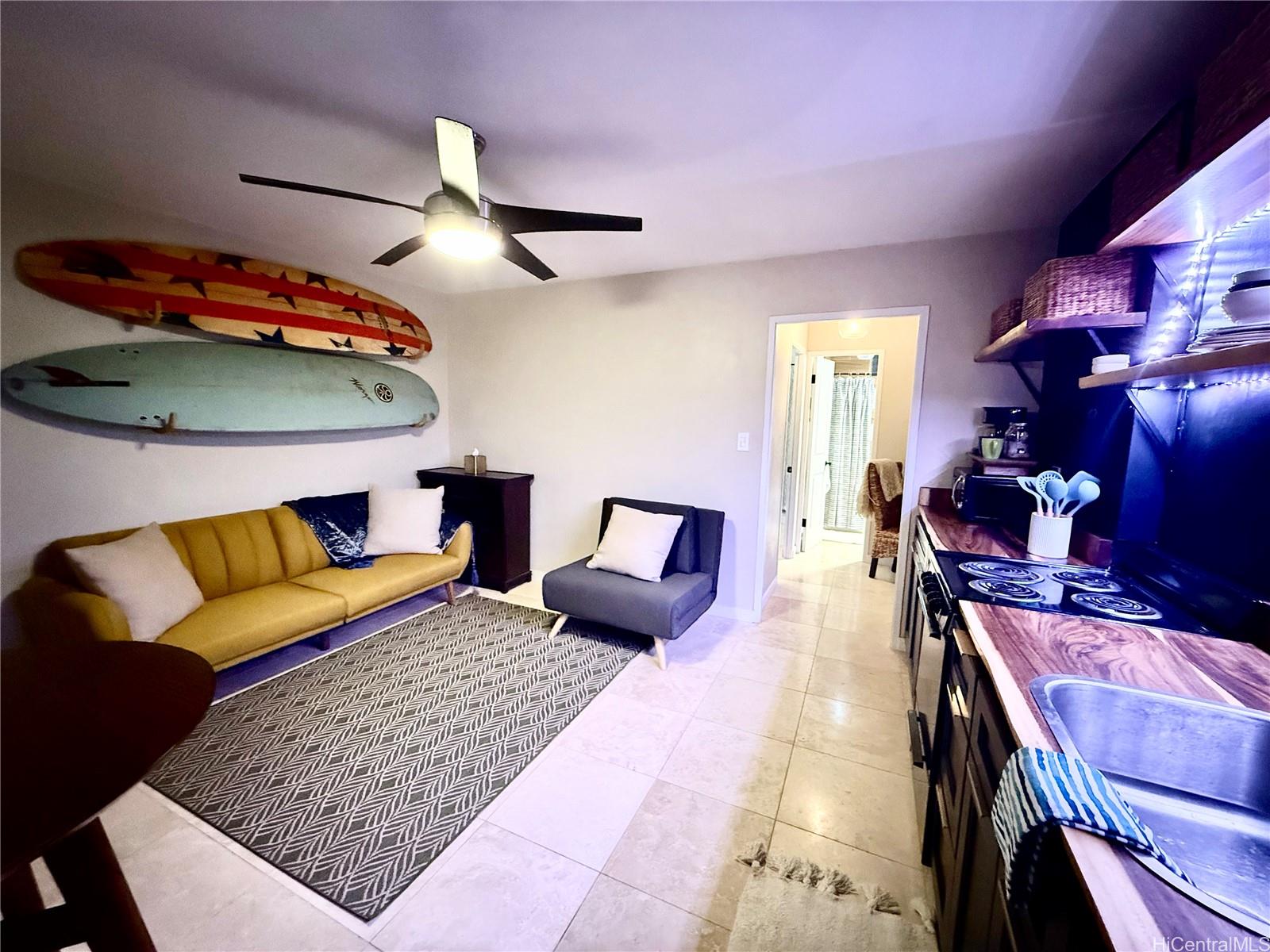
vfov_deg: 85.7
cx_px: 635
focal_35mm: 14
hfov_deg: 102.1
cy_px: 476
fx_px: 514
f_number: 2.2
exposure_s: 1/40
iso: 1000
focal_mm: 2.22
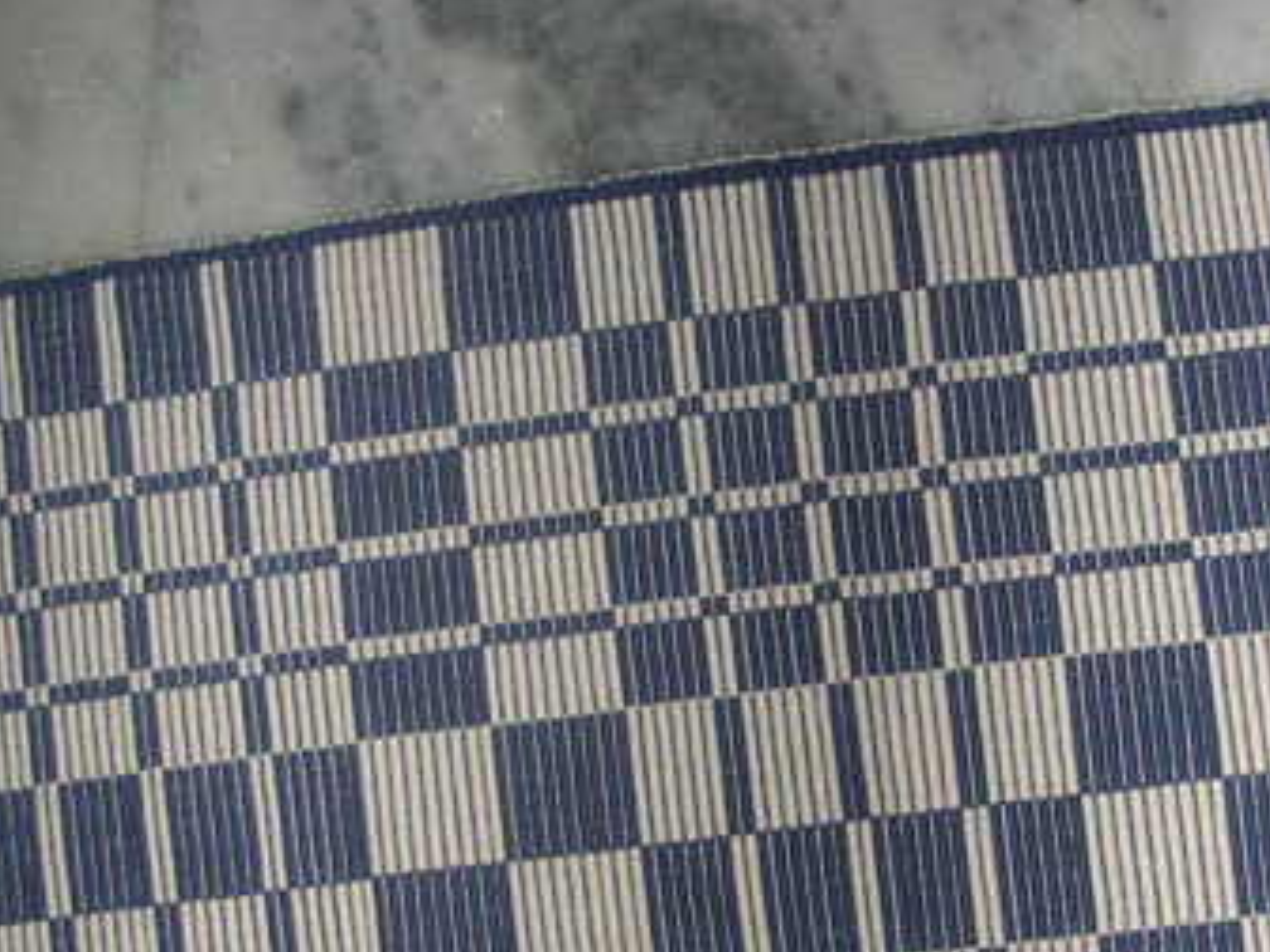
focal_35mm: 55
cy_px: 667
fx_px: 2018
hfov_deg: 34.3
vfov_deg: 26.3
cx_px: 934
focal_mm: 5.6
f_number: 2.7
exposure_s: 2
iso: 200
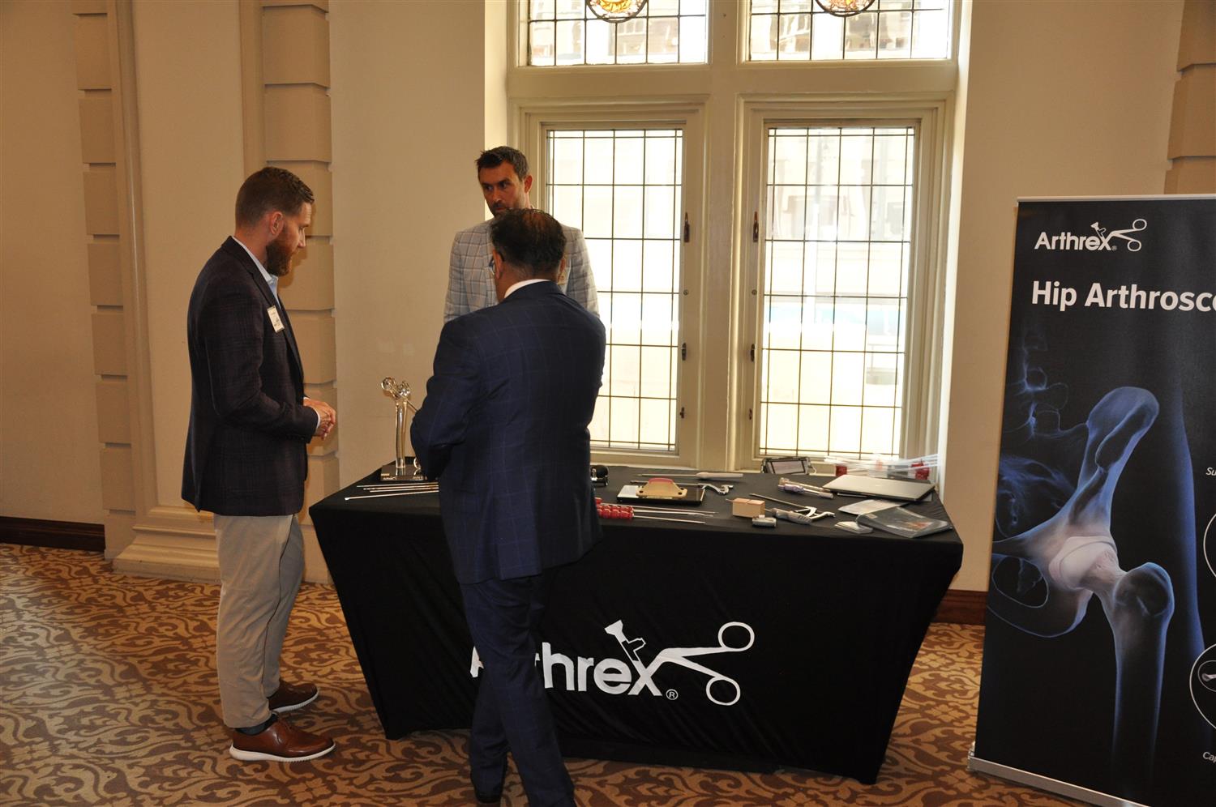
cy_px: 404
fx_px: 1063
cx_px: 608
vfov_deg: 41.6
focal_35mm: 32
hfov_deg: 59.6
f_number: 3.8
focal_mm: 21
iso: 800
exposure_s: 1/60
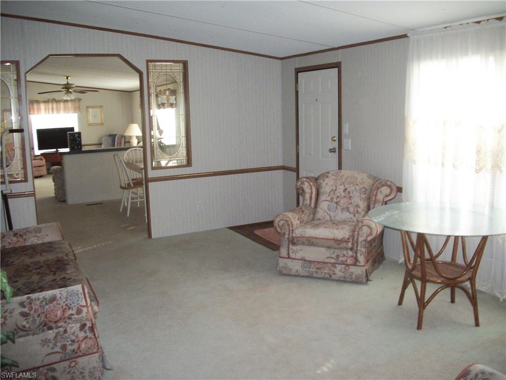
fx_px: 468
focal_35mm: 32
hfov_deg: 56.8
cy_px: 190
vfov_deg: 44.2
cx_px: 253
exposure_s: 1/30
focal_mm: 5.7
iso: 250
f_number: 2.9
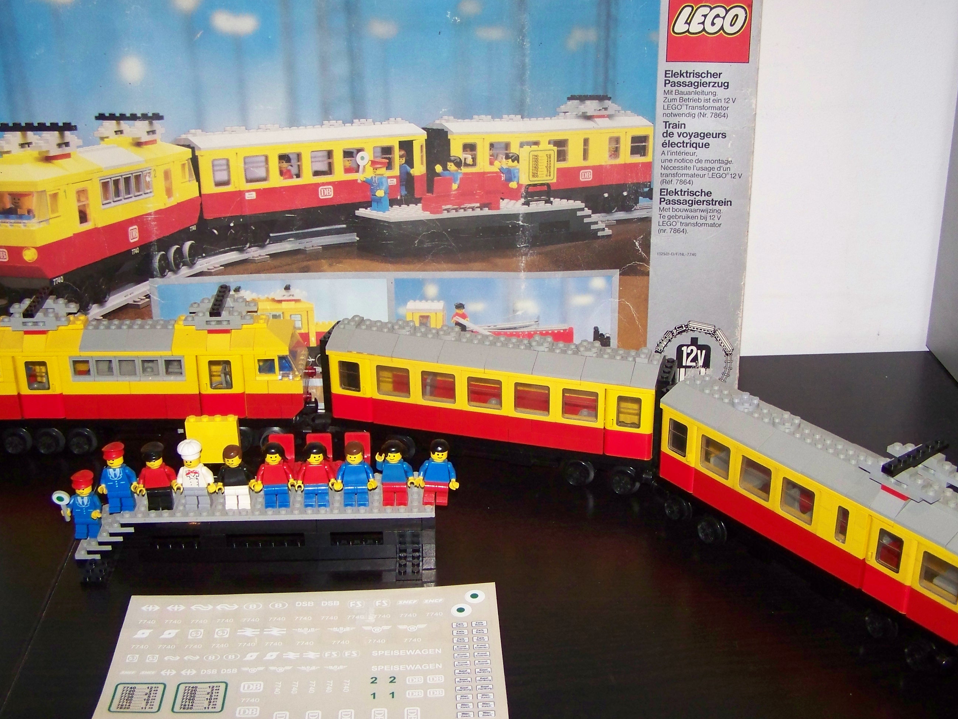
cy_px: 331
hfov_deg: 42.1
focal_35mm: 45
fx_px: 1245
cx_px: 467
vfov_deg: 32.2
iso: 200
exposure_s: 1/30
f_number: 2.8
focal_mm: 6.3
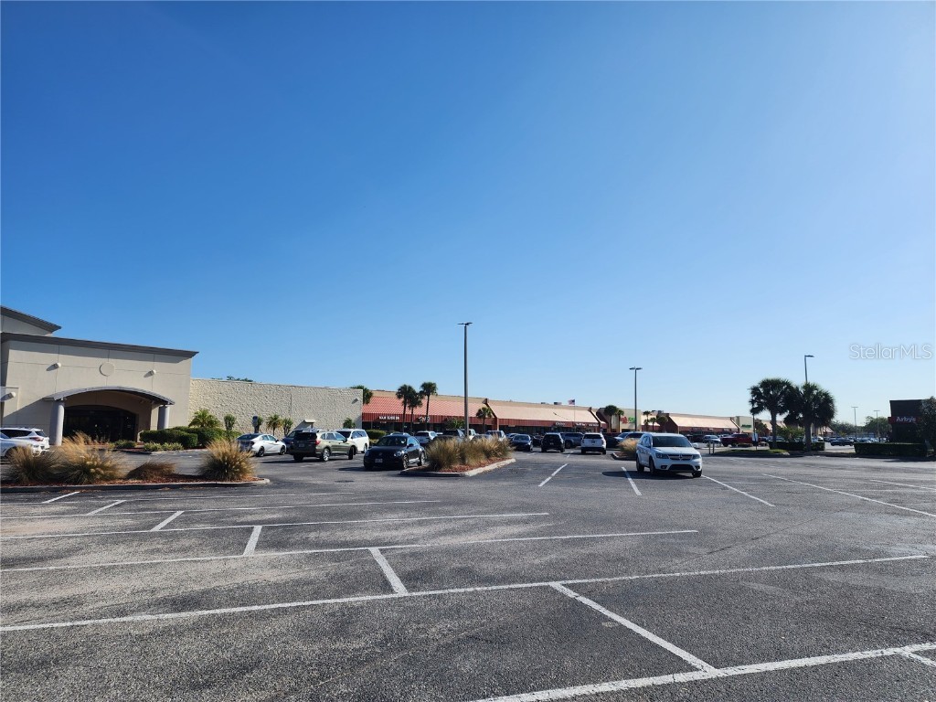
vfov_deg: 58.9
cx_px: 468
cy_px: 351
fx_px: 622
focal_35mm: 23
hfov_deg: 73.9
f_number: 1.8
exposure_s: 1/1780
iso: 12
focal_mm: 6.4
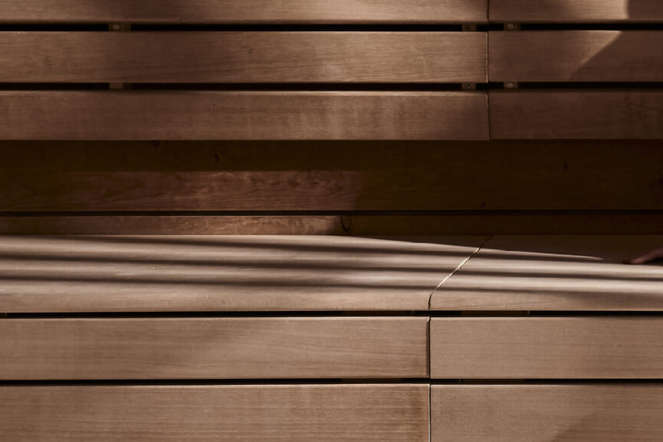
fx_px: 2063
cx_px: 771
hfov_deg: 17.5
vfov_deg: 12.1
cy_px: 4
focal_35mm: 112
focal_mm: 38
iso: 800
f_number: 5.6
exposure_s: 1/160
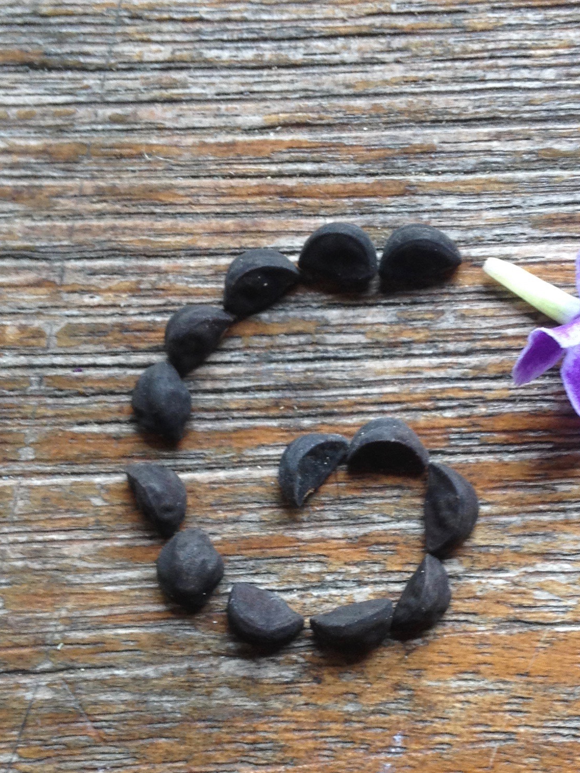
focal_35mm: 77
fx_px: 1720
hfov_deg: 19.1
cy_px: 540
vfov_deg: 25.2
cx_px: 382
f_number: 2.4
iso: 64
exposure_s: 1/60
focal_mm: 4.28
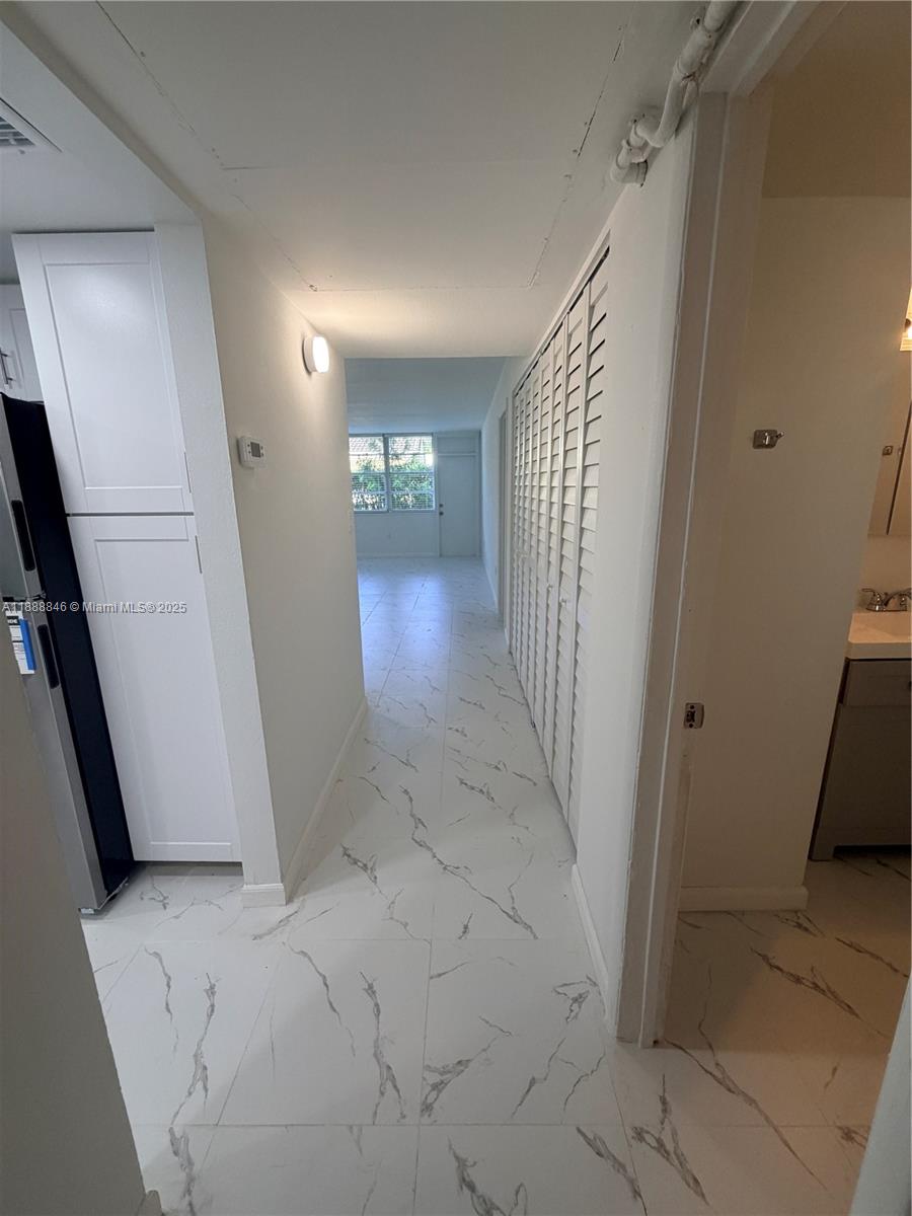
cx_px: 456
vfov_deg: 102.1
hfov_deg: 85.7
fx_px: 492
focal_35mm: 14
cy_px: 608
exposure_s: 1/120
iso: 160
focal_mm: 2.22
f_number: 2.2
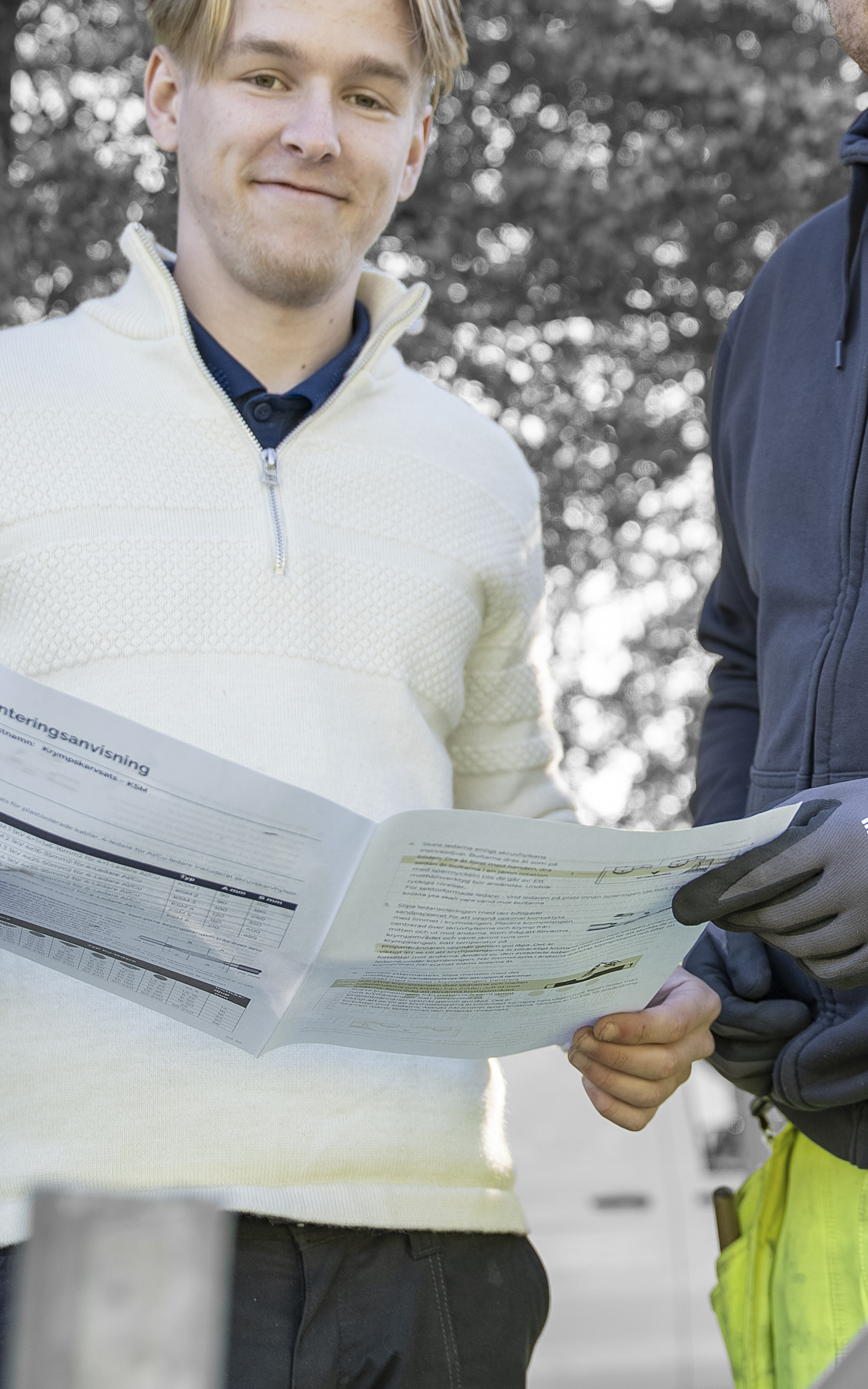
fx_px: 2423
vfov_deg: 32.0
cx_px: 648
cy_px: 699
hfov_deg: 20.2
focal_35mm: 64
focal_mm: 35
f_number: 2.8
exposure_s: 1/200
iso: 100
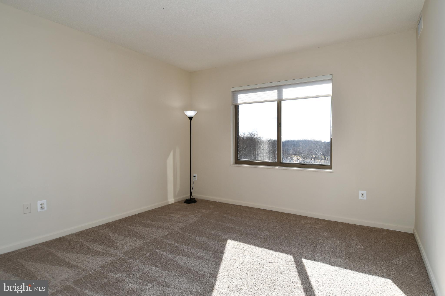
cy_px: 148
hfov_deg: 90.0
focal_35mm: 18
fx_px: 222
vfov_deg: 67.4
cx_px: 222
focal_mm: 12
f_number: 6.3
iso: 100
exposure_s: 1/160
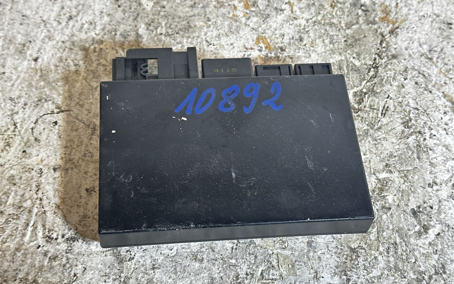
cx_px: 235
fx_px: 693
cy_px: 137
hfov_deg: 36.3
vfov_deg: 23.1
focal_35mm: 56
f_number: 1.78
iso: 250
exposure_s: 1/33
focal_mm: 6.86
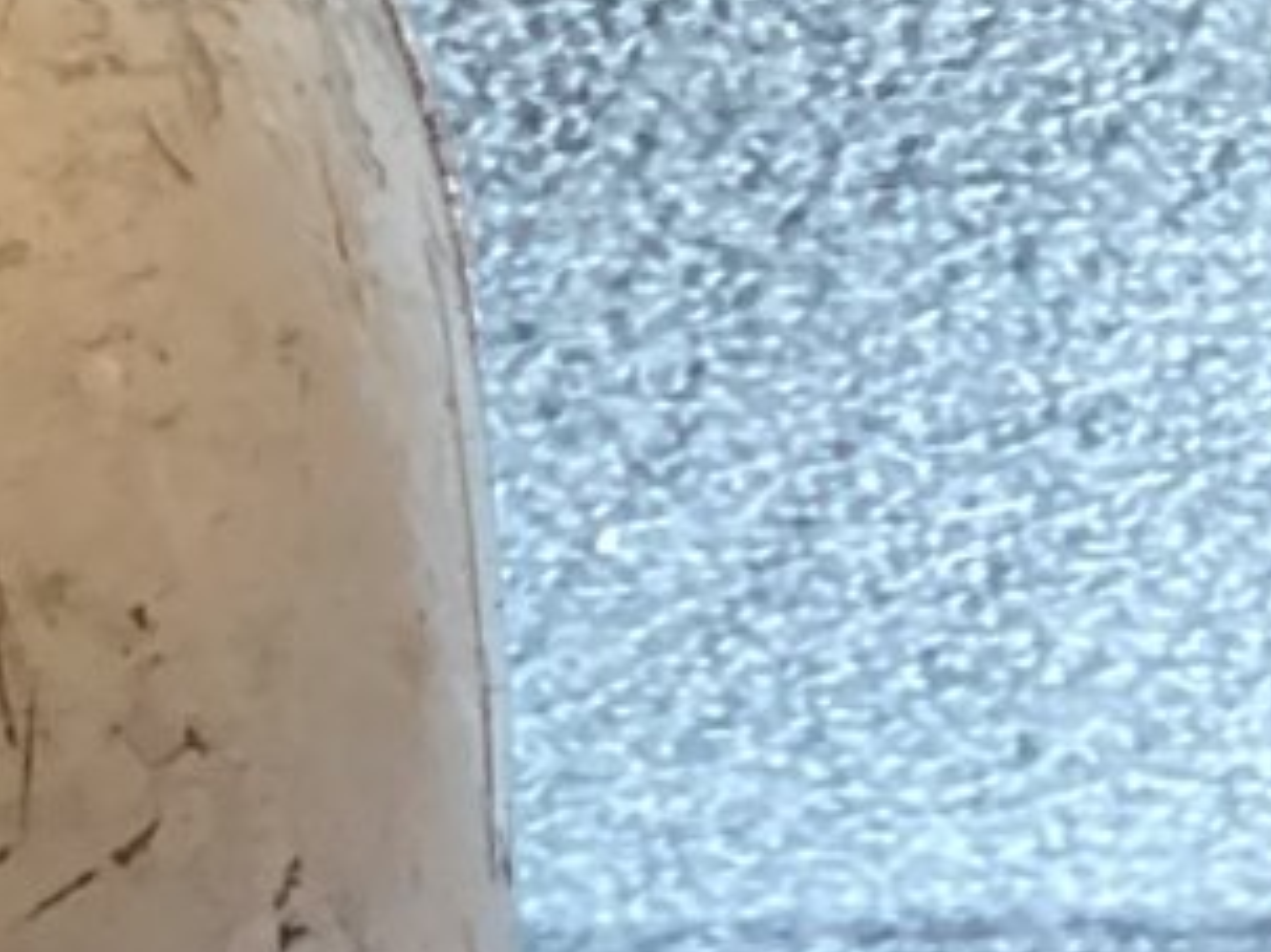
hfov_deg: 10.8
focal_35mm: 155
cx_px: -1802
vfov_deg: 9.4
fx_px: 5689
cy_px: 1210
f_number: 2.4
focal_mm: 3.3
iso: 800
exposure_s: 1/20
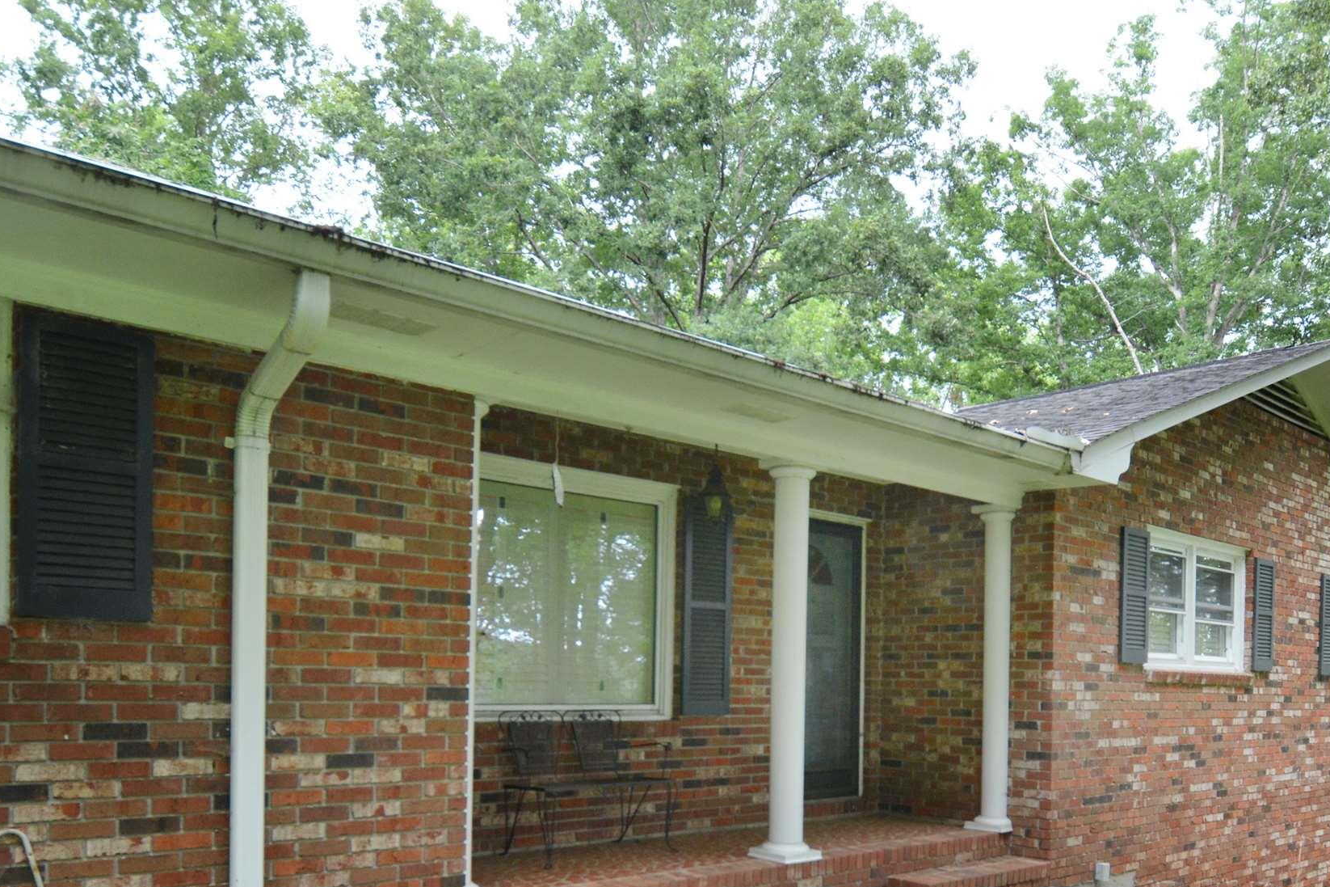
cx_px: 729
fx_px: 1034
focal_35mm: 28
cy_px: 705
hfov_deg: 65.3
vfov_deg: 44.2
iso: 400
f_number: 4.5
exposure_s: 1/80
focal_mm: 10
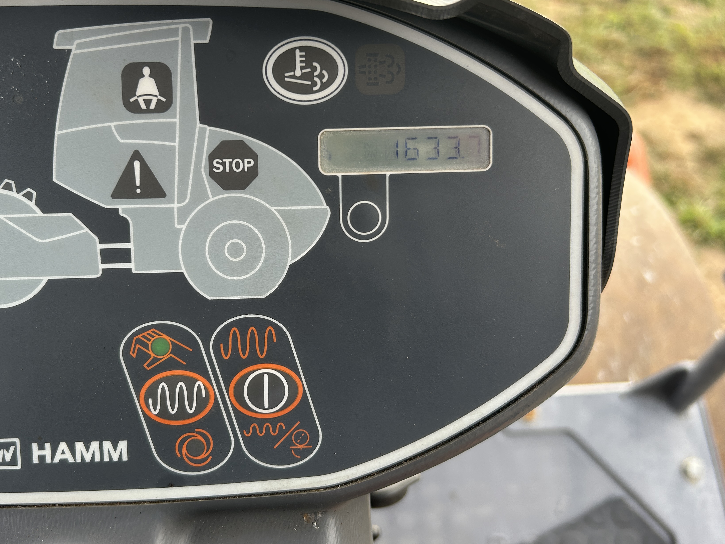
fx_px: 670
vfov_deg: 44.2
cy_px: 265
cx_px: 294
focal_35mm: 32
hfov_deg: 56.4
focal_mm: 5.7
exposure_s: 1/228
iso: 40
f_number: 1.5
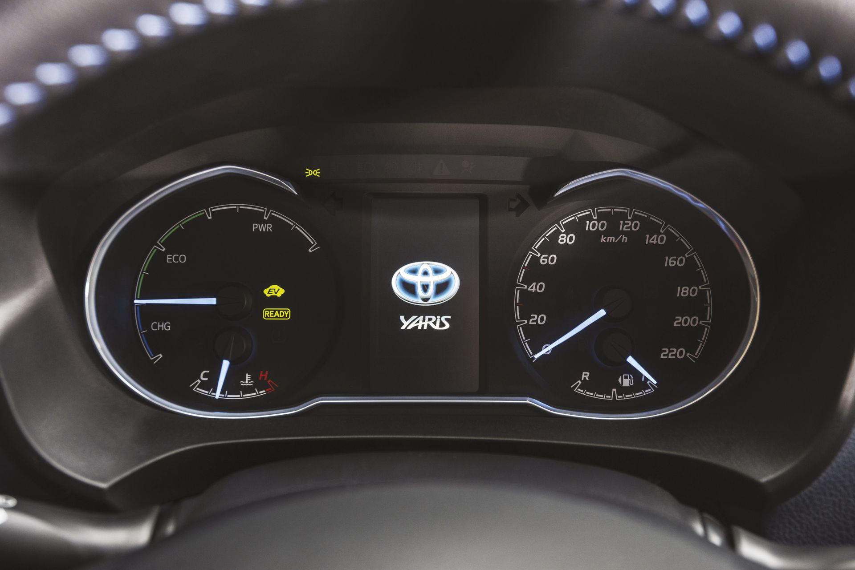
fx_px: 831
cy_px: 285
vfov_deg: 37.9
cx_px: 428
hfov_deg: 54.4
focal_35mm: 35
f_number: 5.6
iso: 800
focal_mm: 35
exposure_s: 1/15
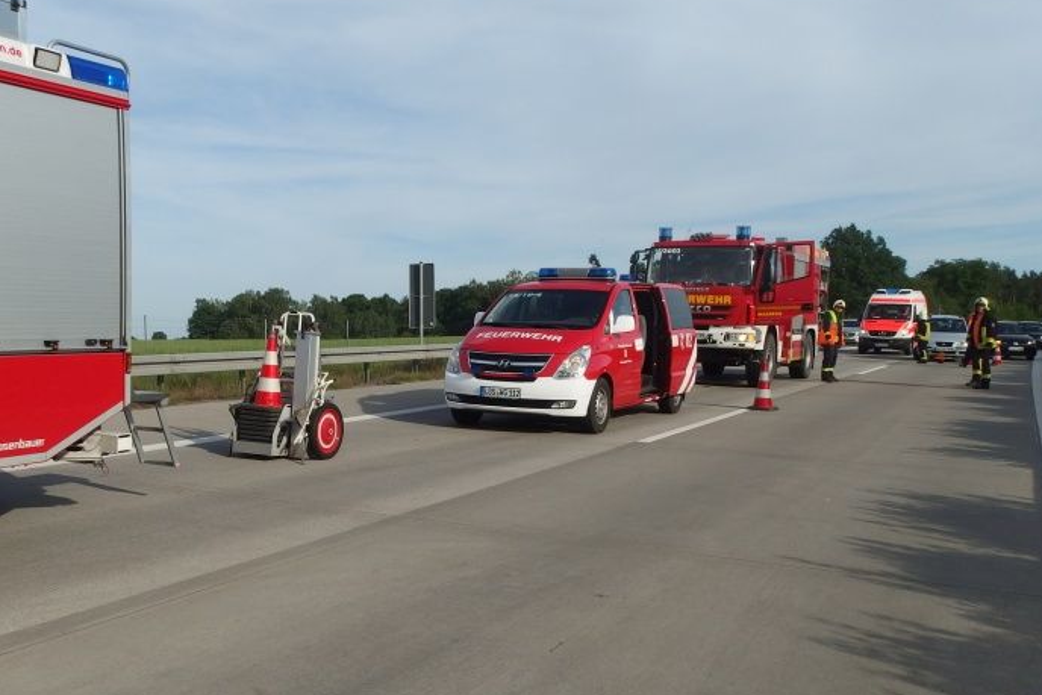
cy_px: 383
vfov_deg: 38.9
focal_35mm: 34
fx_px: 984
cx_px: 389
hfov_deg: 55.1
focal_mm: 4.7
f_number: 5
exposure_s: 1/800
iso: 100
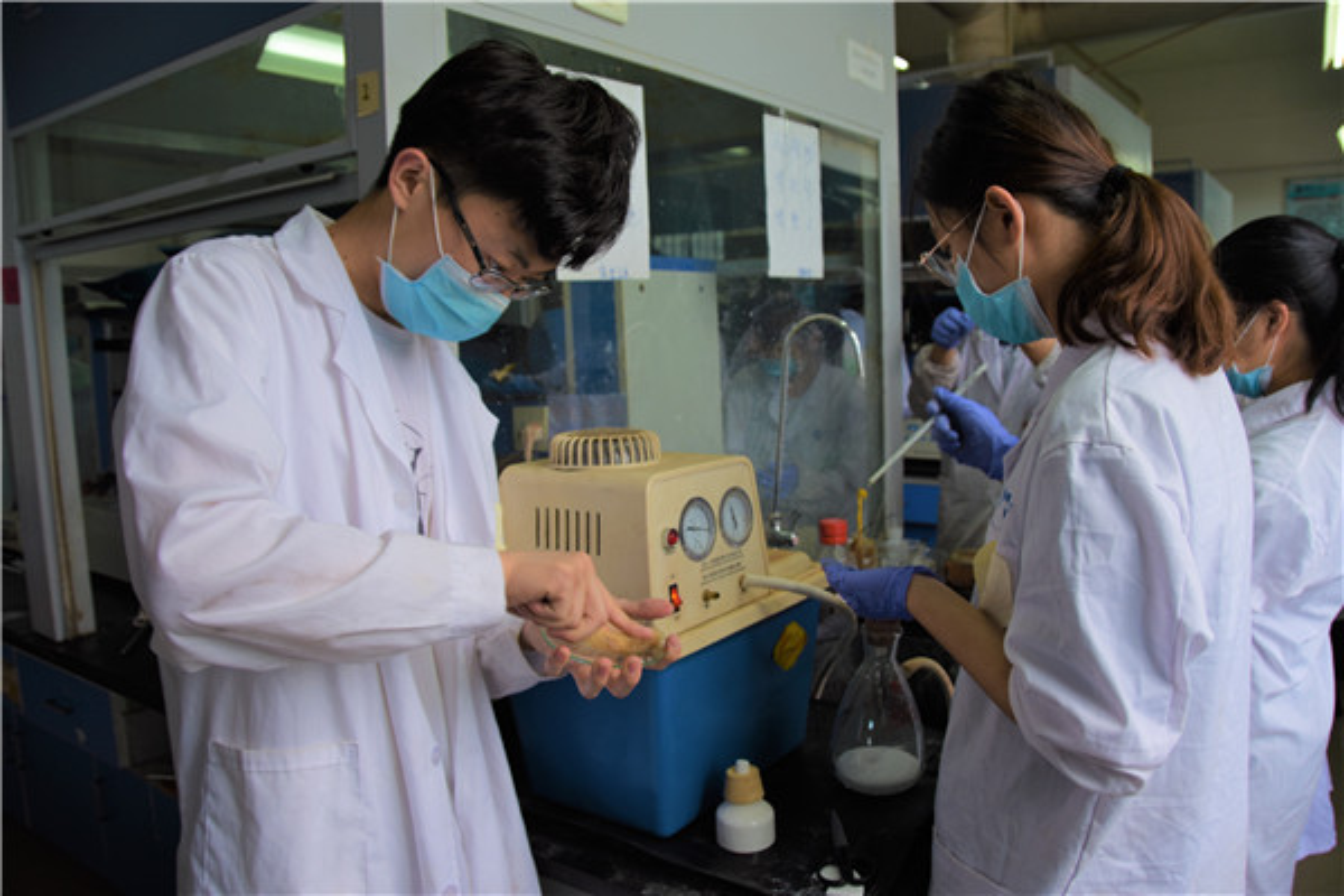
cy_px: 448
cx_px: 672
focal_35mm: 27
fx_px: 1008
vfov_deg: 47.9
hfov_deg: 67.4
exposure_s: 1/60
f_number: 4
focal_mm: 18
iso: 100
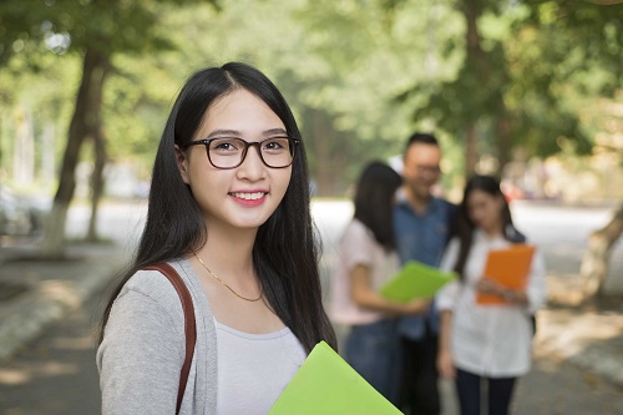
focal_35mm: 60
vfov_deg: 22.6
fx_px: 1038
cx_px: 312
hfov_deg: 33.4
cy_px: 208
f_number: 2.8
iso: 100
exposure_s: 1/125
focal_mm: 60
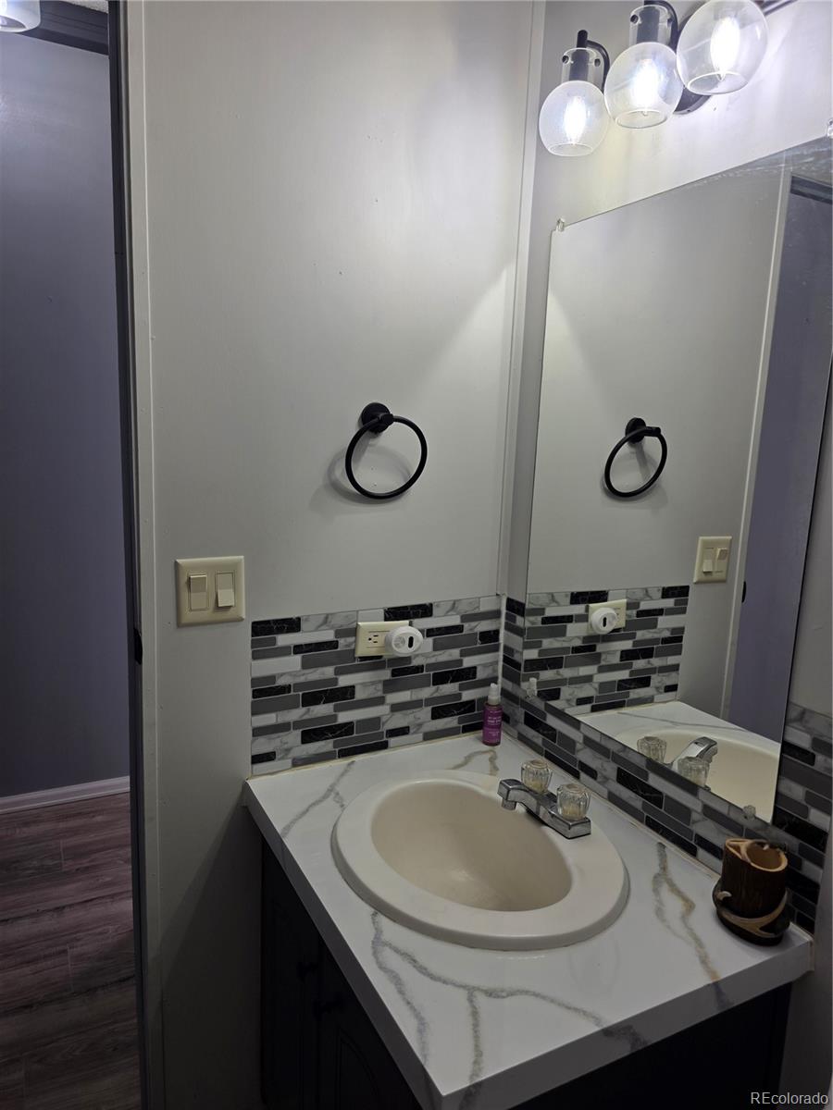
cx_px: 416
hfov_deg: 58.9
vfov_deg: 73.9
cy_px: 555
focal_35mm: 23
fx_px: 738
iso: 50
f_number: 1.7
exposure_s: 1/120
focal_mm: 6.3
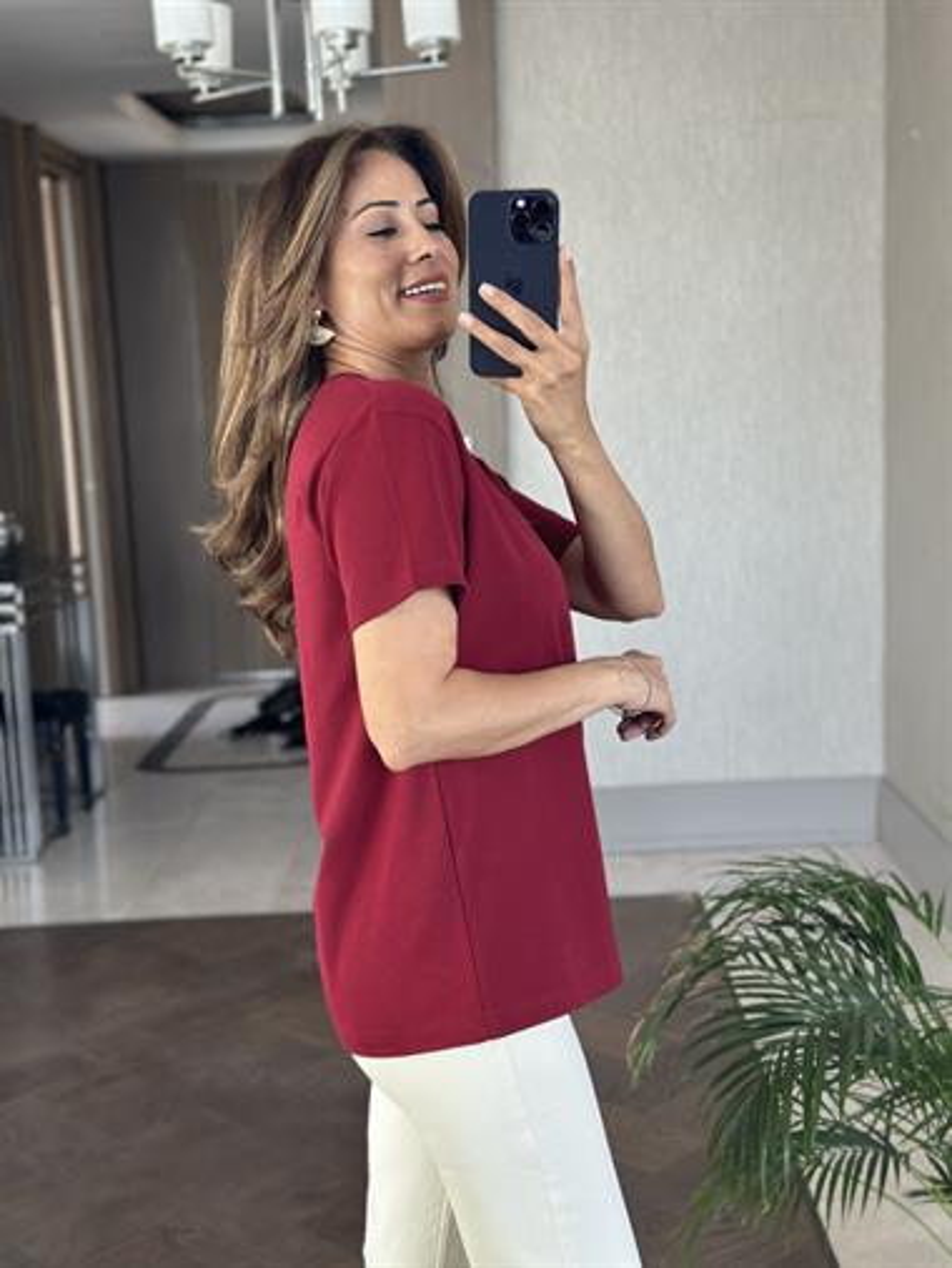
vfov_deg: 39.6
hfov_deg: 30.3
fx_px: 1759
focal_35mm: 48
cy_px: 634
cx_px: 476
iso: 125
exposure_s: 1/67
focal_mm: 6.86
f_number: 1.78
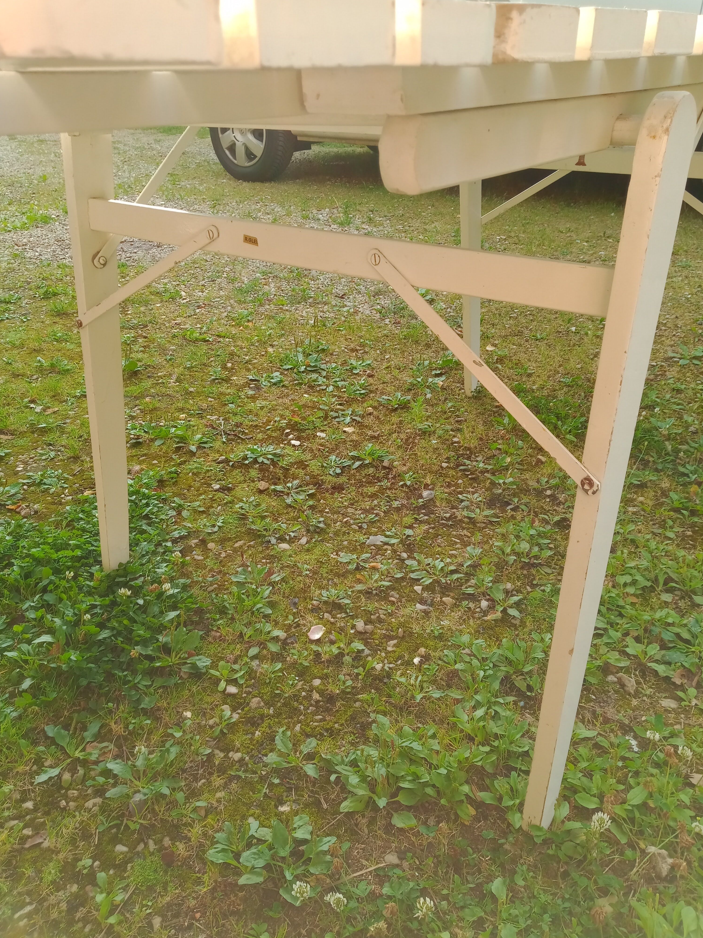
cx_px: 347
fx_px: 758
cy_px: 482
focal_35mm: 28
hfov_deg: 49.8
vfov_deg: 63.4
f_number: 2
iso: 118
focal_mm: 3.54
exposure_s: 1/169
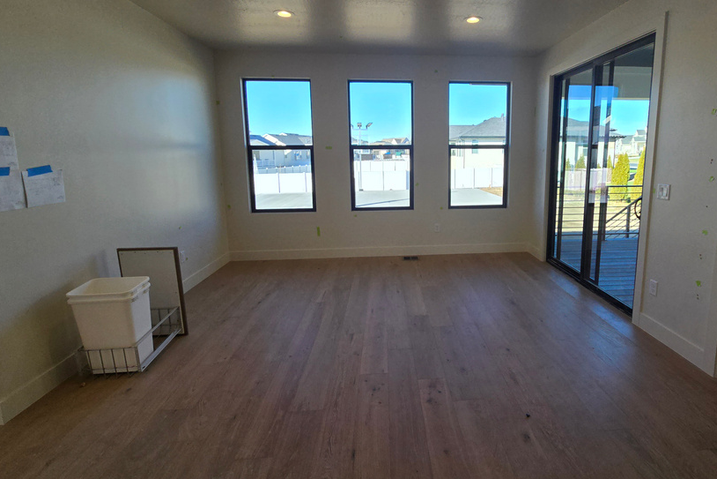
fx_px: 339
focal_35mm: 17
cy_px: 205
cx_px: 417
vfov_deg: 70.1
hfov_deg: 92.5
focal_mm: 2.2
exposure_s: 1/300
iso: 50
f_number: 2.2
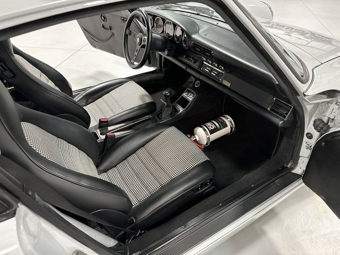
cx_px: 170
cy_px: 128
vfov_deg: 56.8
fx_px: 236
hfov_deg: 71.6
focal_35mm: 24
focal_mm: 6.86
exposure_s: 1/60
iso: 400
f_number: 1.78
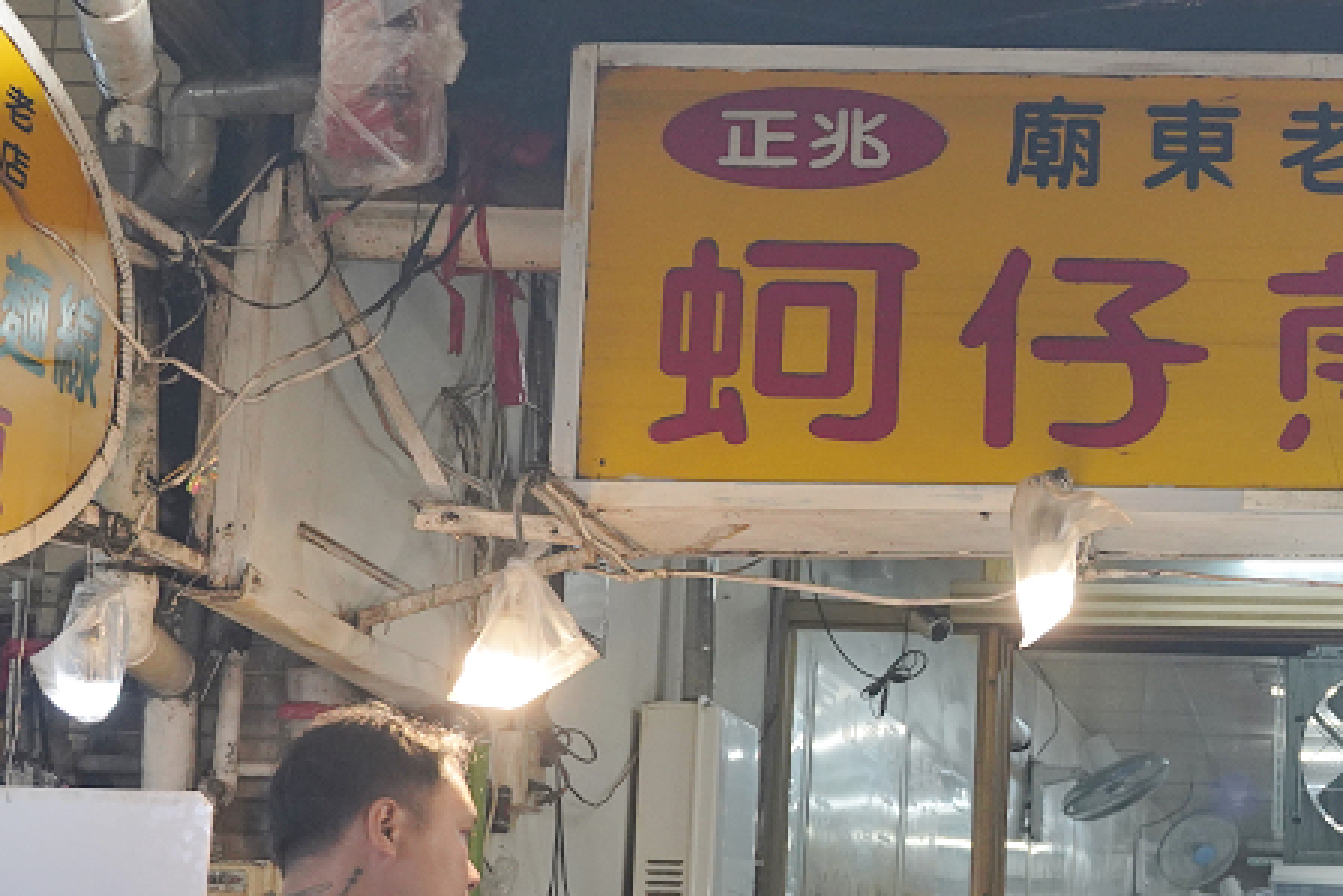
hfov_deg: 25.2
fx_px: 2799
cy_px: 749
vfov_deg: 18.0
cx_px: 1442
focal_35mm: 75
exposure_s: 1/160
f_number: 4
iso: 1600
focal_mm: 28
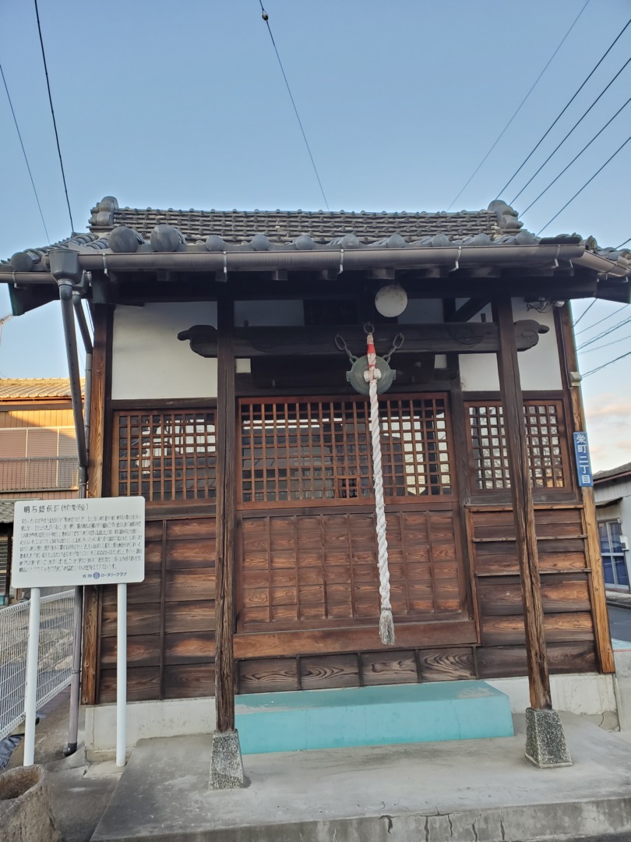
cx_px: 316
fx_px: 632
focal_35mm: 26
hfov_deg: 53.1
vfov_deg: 67.3
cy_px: 421
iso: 64
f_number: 2.4
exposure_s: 1/100
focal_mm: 4.3
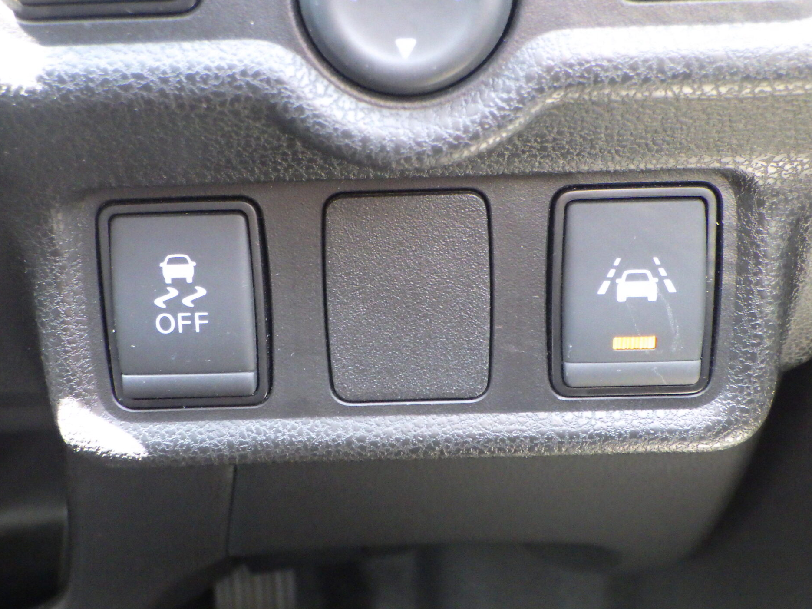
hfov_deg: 41.2
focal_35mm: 46
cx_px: 371
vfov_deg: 31.5
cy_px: 302
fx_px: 1079
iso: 1600
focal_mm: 7.5
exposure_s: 1/45
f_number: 4.2
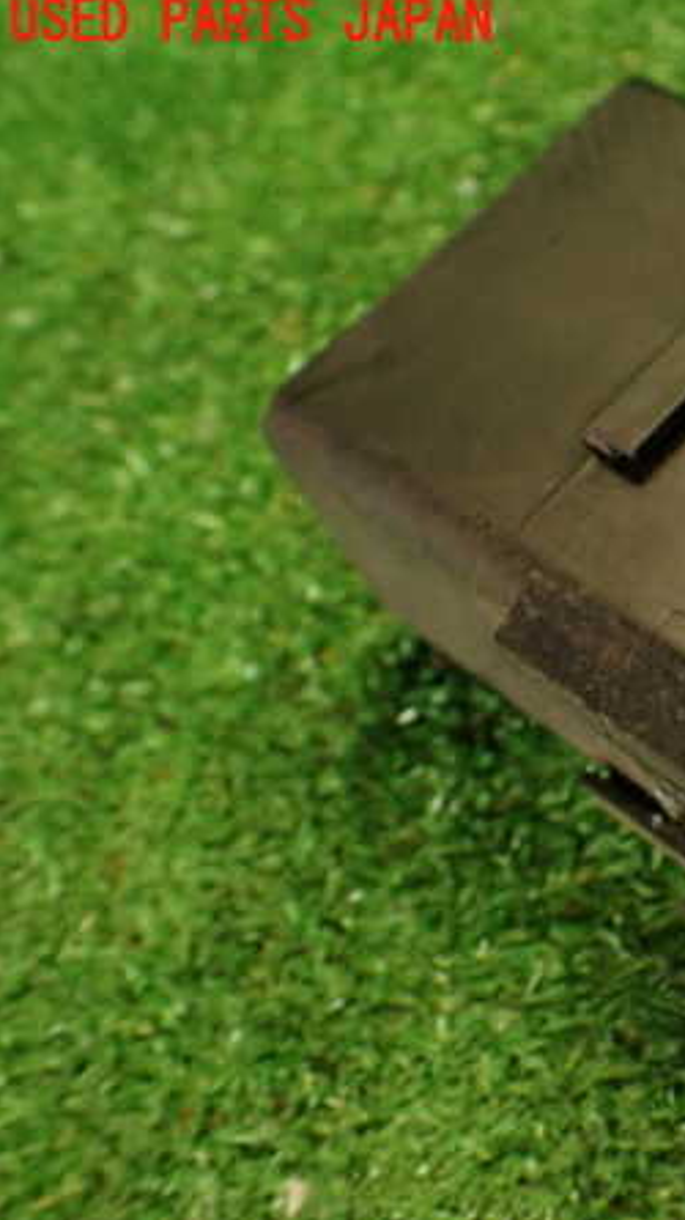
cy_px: 606
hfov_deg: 23.3
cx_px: 817
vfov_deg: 43.7
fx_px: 1519
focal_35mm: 47
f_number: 2.4
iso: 320
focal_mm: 5.79
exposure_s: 1/30
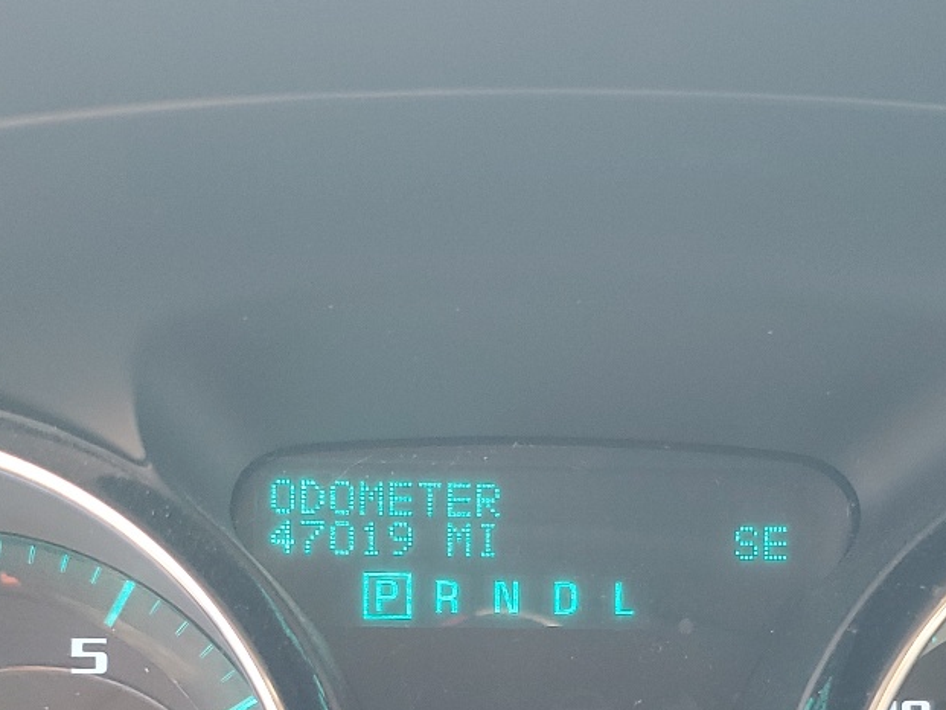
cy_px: 782
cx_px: 591
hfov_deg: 28.9
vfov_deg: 20.9
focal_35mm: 67
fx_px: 1831
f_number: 1.5
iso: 57
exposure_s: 1/60.2
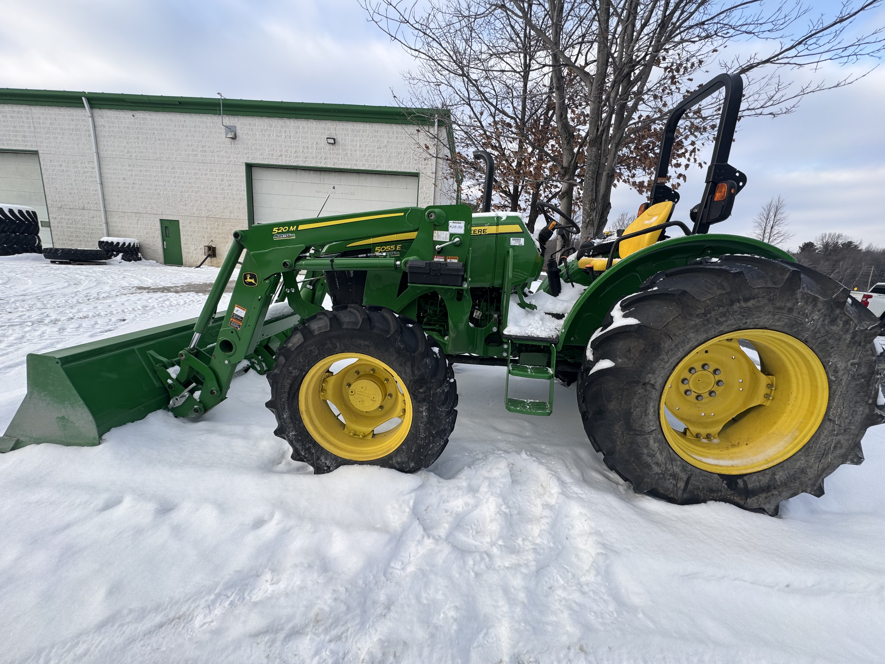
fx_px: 358
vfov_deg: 85.7
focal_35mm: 14
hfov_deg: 102.1
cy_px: 332
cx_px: 442
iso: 40
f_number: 2.2
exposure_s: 1/287
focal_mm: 2.22
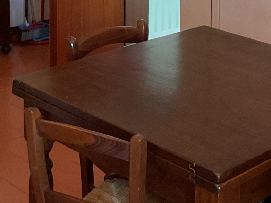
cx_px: 199
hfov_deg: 20.5
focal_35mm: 95
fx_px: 744
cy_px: -77
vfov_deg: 14.7
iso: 200
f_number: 1.8
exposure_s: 1/33
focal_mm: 3
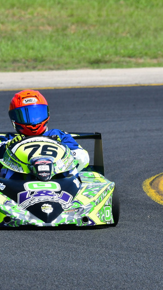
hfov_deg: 1.3
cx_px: 22
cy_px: 145
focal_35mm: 922
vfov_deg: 2.3
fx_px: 7089
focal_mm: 390
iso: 500
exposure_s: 1/640
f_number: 11
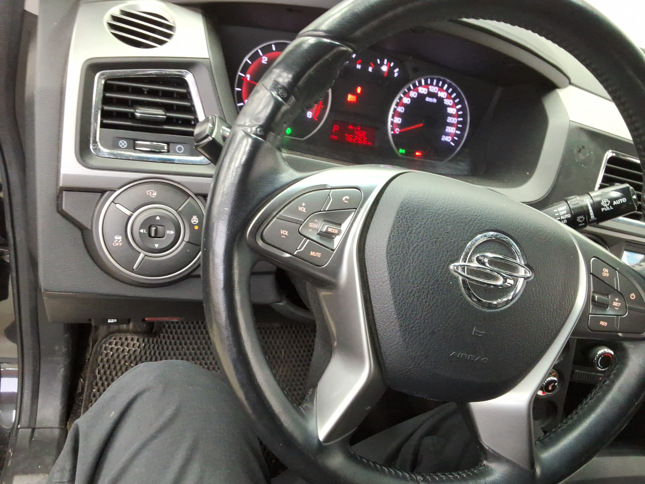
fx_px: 522
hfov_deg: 63.4
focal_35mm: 28
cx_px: 322
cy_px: 242
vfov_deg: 49.7
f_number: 1.9
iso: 183
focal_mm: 2.91
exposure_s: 1/30
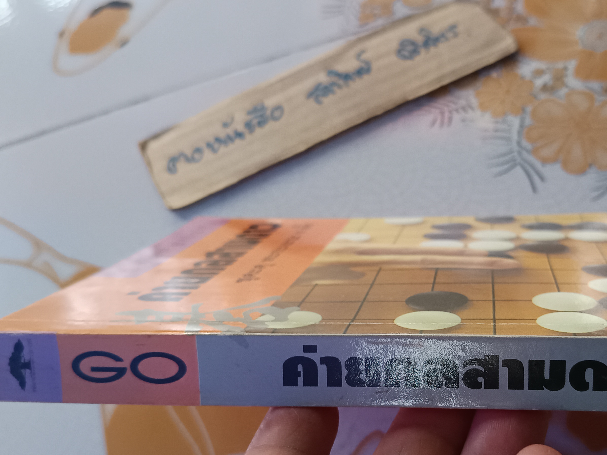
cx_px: 421
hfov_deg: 45.8
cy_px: 289
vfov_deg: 35.7
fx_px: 701
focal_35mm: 40
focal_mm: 5.31
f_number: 1.7
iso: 902
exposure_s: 1/50
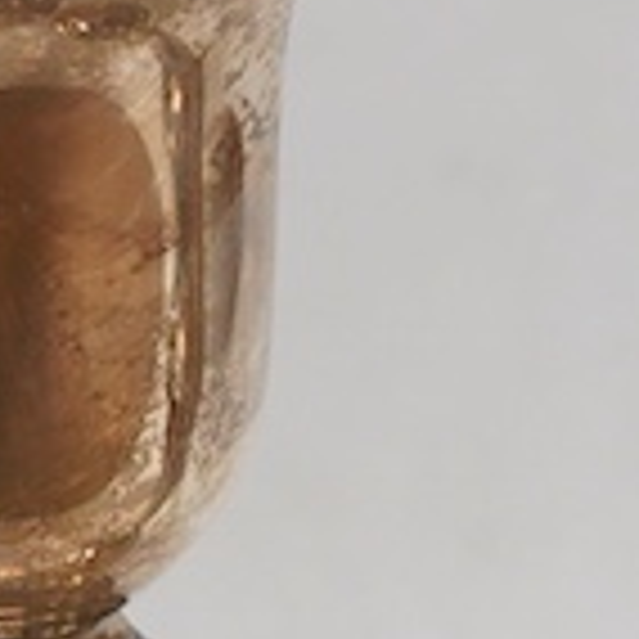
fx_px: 5075
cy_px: 270
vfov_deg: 7.2
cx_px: 824
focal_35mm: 243
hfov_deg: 7.1
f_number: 10
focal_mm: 30
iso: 1250
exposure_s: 1/125
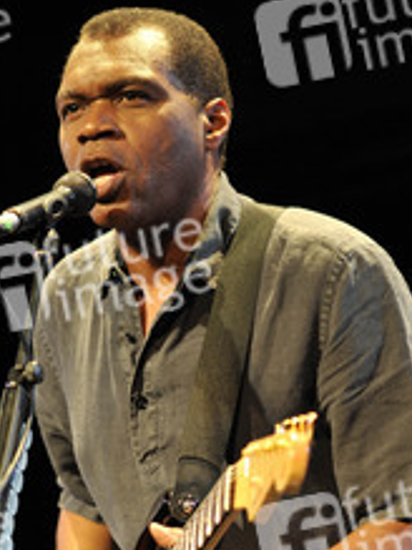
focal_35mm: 149
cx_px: 156
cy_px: 404
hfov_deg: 9.9
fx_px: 2367
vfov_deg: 13.2
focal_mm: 85
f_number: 4
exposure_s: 1/200
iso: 1600
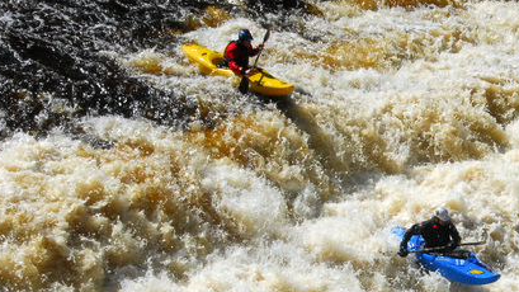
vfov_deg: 7.6
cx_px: 491
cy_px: 276
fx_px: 2202
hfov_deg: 13.3
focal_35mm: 160
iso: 800
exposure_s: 1/1000
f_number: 16
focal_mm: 52
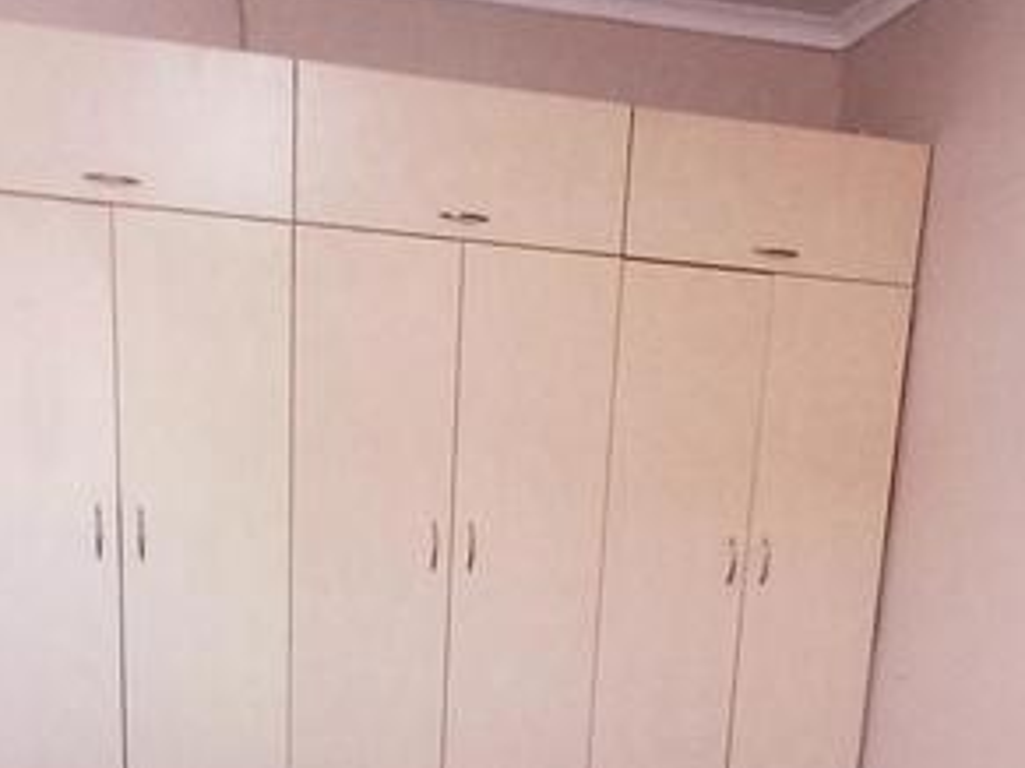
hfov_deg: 43.0
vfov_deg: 29.4
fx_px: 1302
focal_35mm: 44
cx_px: 493
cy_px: 863
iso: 200
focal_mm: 1.64
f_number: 2.2
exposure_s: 1/33
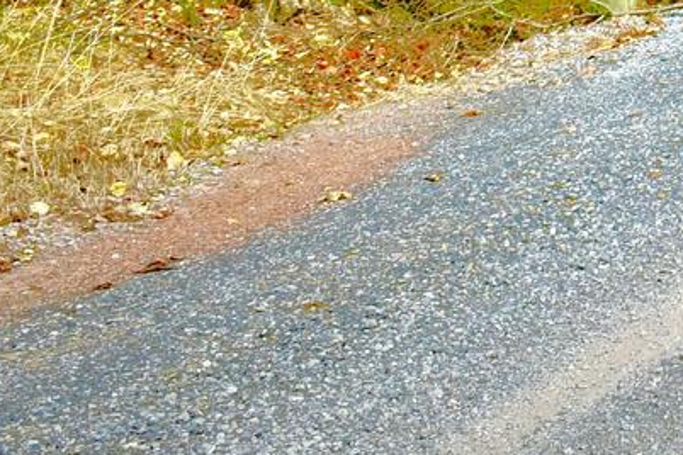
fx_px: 3046
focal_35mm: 161
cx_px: 1337
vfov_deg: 8.0
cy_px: -598
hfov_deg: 11.6
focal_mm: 21
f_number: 11
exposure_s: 1/200
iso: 200
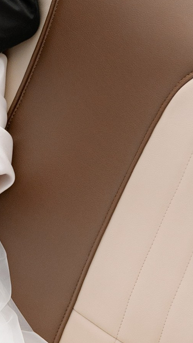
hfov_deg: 1.9
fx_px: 5748
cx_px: -291
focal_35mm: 632
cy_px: 262
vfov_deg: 3.4
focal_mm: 135
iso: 500
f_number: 2.2
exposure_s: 1/8000
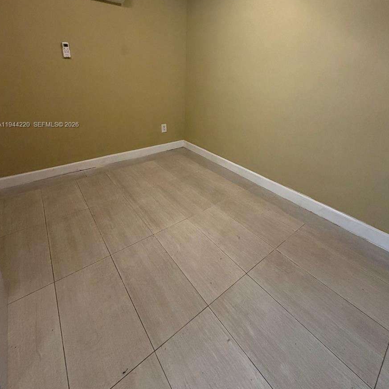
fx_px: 216
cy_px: 125
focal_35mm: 17
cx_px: 197
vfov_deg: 80.8
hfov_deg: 84.0
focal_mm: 2.22
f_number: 2.2
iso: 200
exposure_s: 1/60
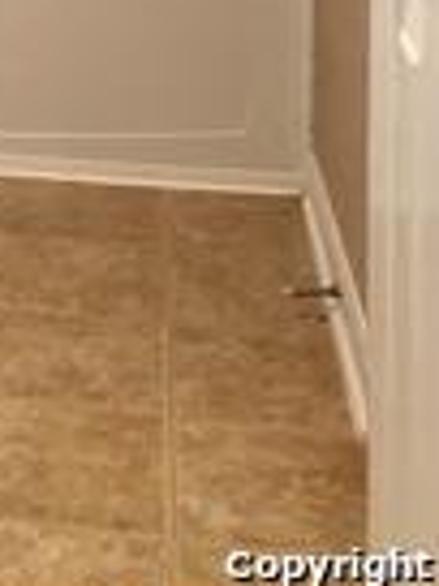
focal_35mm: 99
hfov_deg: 14.0
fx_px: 1674
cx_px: -220
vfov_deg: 17.1
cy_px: -396
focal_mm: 3.99
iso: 64
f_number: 1.8
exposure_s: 1/15
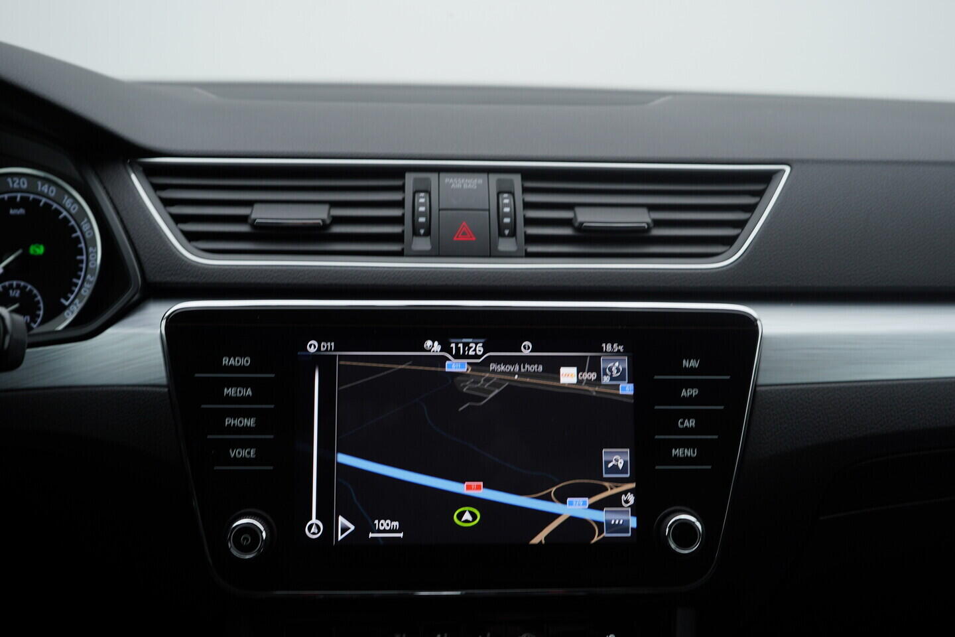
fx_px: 955
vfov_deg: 36.9
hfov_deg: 53.1
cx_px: 478
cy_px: 318
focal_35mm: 36
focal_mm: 24
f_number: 4
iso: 125
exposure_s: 1/80
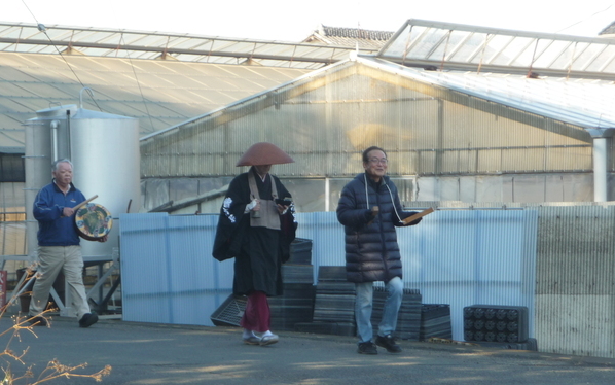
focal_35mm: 150
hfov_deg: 13.9
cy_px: 209
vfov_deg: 8.7
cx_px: 308
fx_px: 2515
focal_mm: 24.1
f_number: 4.8
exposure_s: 1/125
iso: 100
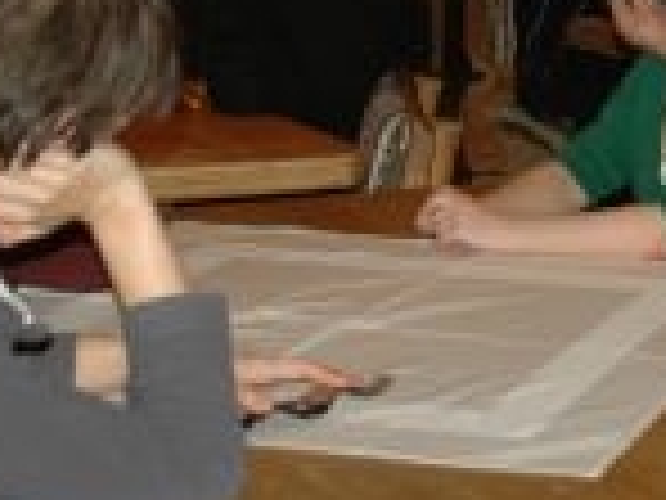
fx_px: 2170
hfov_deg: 17.2
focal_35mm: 113
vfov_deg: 12.9
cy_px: -72
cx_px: 594
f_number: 3.8
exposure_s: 1/60
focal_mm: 21
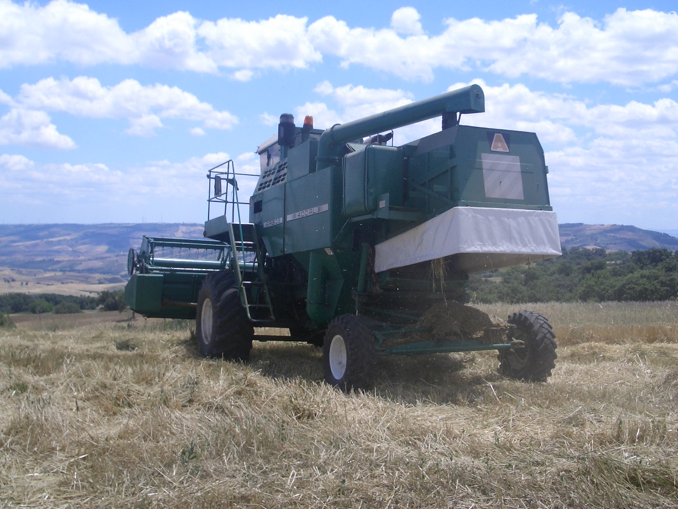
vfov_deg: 32.9
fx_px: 862
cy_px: 245
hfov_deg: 42.9
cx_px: 325
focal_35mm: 44
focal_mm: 6.8
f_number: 4.6
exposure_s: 1/500
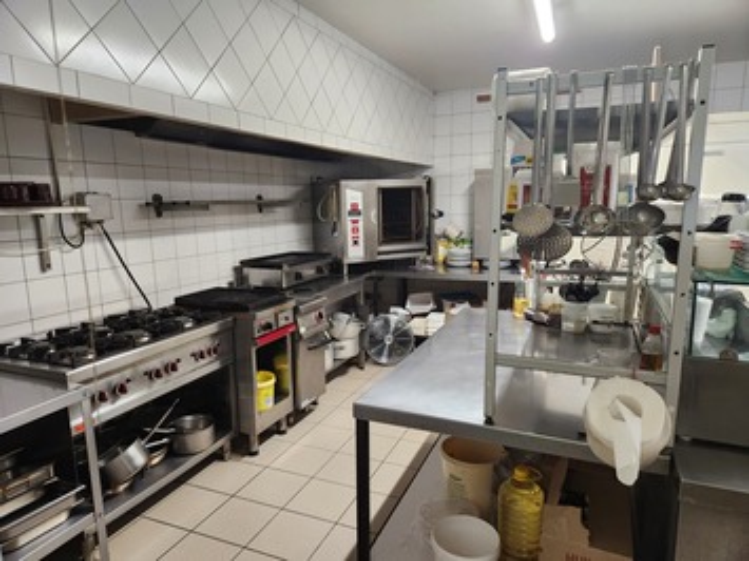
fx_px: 497
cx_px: 374
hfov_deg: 73.9
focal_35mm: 23
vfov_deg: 58.9
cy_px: 280
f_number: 1.8
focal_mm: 5.4
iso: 250
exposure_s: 1/100
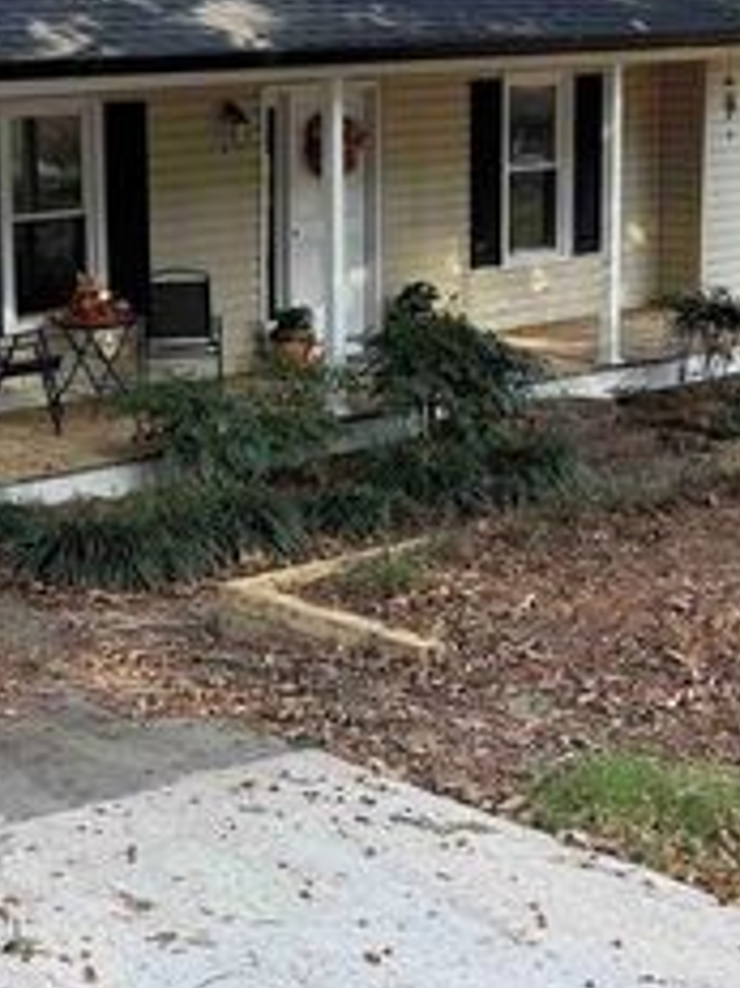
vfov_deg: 36.3
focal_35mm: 52
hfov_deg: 25.1
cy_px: 306
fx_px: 1484
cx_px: -163
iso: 80
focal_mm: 6.76
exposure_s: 1/121
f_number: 1.78
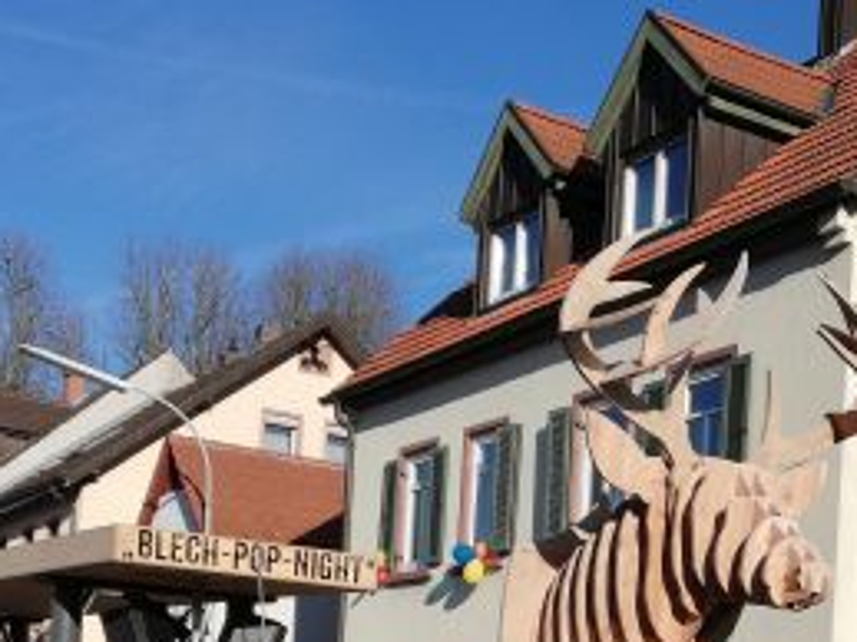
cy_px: 720
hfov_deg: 29.7
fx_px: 1608
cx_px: 541
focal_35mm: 65
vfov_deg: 21.3
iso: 50
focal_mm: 3.81
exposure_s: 1/1355
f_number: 2.2
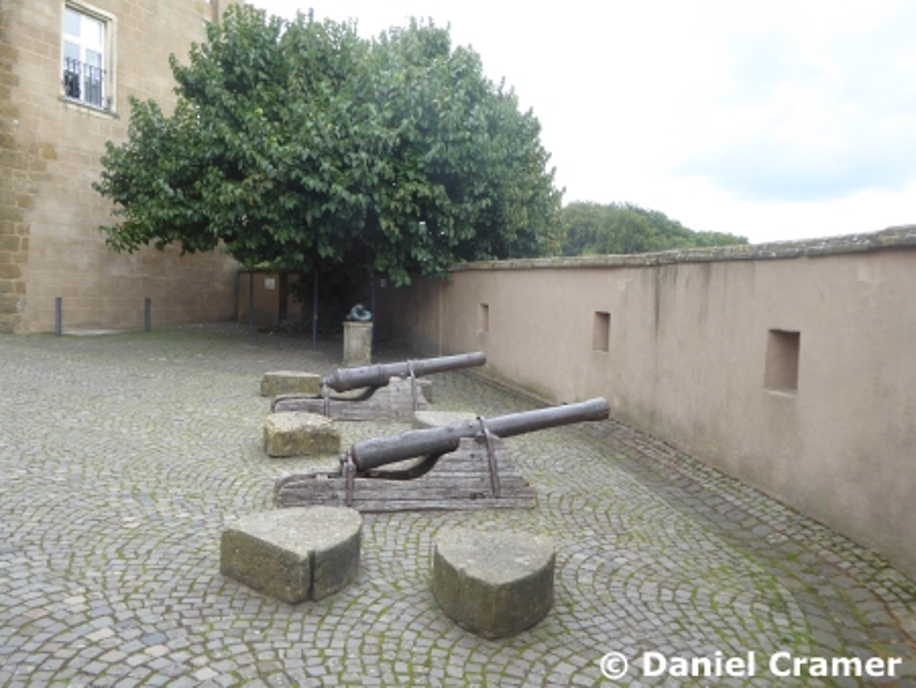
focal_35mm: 26
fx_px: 688
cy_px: 344
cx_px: 458
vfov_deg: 53.1
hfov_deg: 67.3
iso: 80
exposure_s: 1/100
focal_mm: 4.7
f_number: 3.4
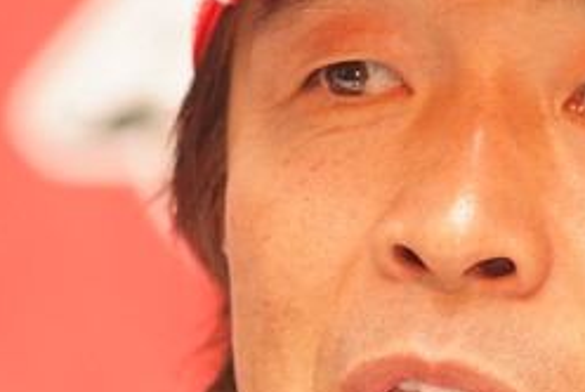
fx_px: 12739
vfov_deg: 1.8
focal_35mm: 783
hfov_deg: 2.6
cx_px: 384
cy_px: 295
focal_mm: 180
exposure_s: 1/125
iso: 400
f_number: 2.8
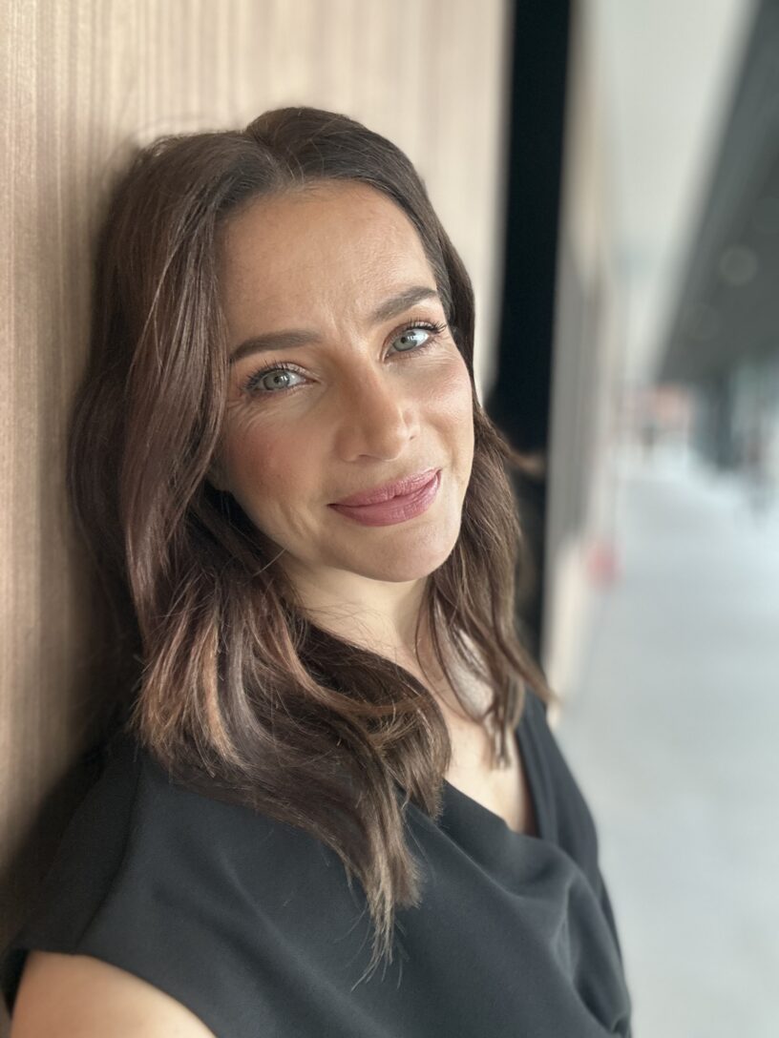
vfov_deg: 60.0
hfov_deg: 46.8
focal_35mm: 30
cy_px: 519
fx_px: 900
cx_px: 390
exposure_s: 1/60
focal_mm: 2.69
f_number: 1.9
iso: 80
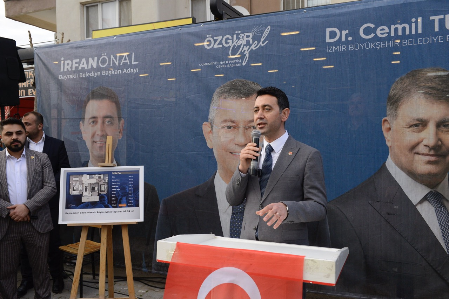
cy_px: 150
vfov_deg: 42.3
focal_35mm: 31
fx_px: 387
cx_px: 224
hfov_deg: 60.3
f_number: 7.1
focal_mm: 31
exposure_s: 1/500
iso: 1600
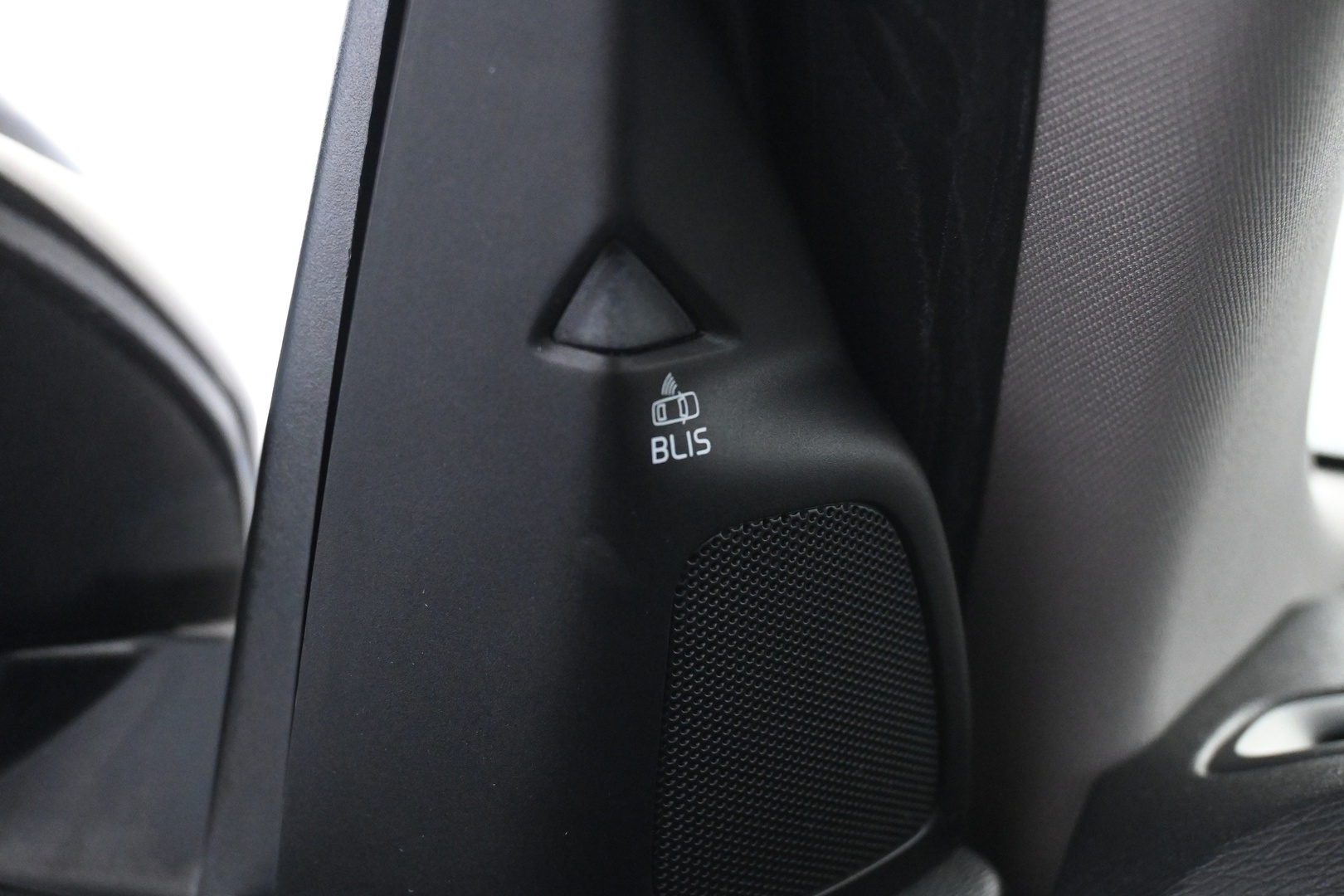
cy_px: 448
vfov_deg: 28.5
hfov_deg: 41.7
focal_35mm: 47
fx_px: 1764
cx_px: 672
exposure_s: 1/50
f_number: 5
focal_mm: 31.5
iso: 5600
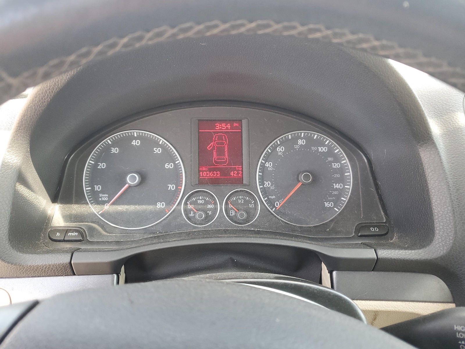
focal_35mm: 26
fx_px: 349
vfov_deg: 53.1
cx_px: 232
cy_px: 174
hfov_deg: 67.3
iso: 87
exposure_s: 1/120
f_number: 1.5
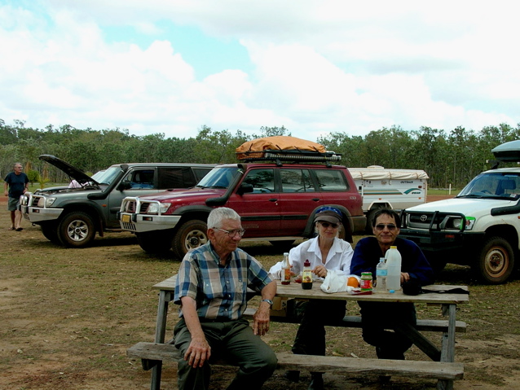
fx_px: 541
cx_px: 260
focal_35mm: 36
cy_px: 195
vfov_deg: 39.7
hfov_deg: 51.3
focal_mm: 6
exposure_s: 1/263
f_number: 3.7
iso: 50
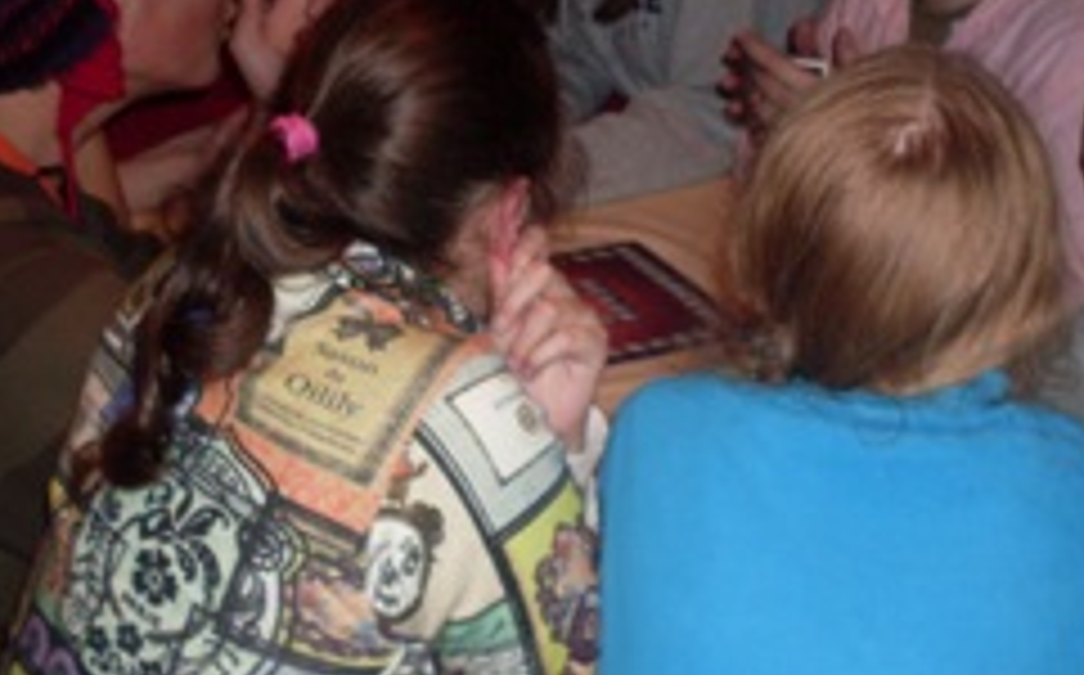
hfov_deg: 27.5
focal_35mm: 75
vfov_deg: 17.1
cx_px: 607
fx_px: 2213
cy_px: 81
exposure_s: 1/45
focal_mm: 6.3
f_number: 2.8
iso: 100
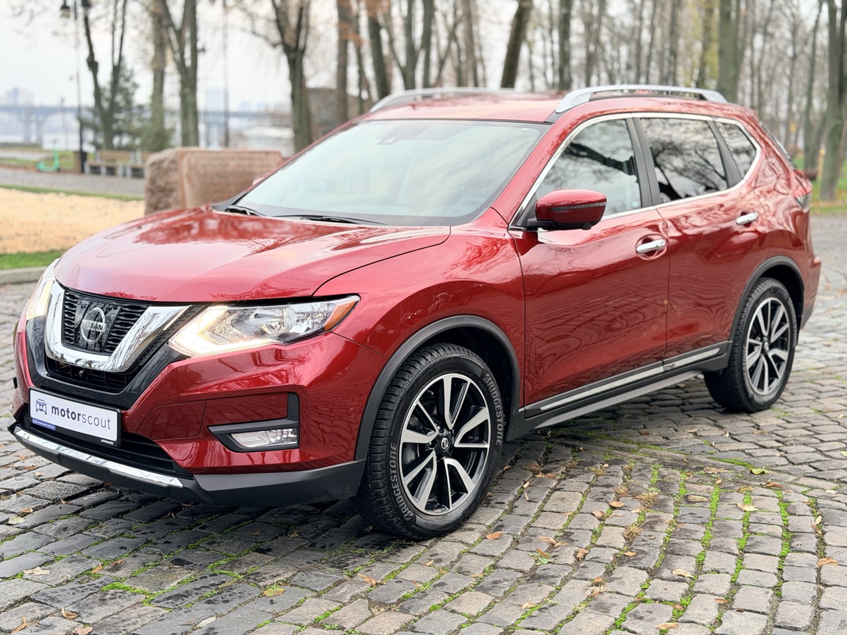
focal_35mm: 48
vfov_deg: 30.3
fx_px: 1174
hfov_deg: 39.7
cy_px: 318
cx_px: 424
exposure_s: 1/60
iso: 100
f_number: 1.78
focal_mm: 6.76
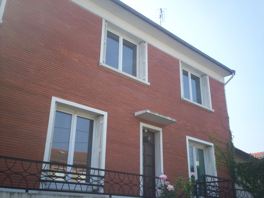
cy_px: 99
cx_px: 132
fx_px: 275
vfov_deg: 39.7
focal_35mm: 36
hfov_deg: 51.4
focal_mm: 6
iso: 100
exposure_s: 1/180
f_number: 4.5
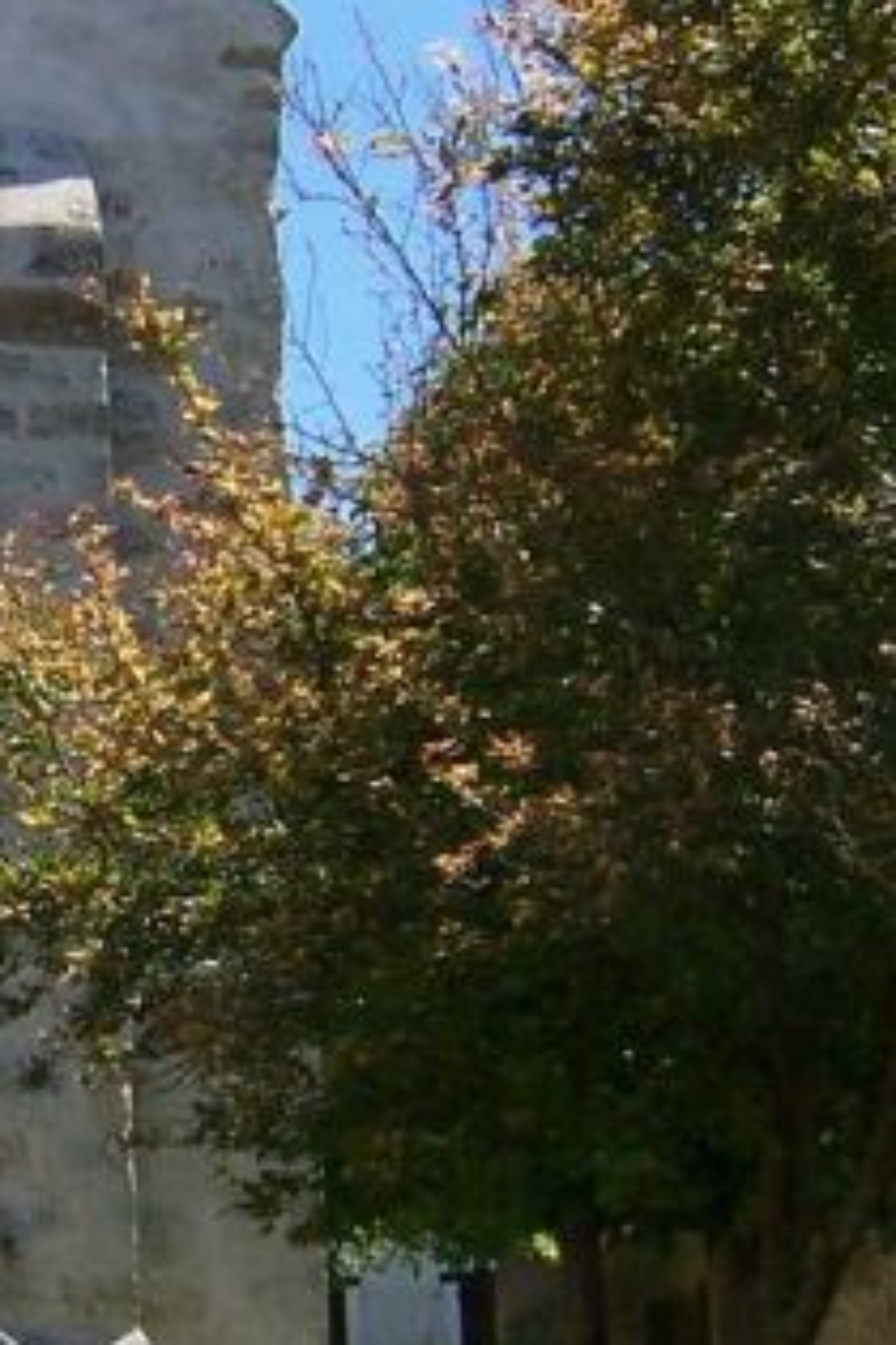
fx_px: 3546
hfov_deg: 13.8
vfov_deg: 21.5
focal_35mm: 95
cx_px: -329
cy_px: 679
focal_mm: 6
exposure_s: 1/350
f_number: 4.8
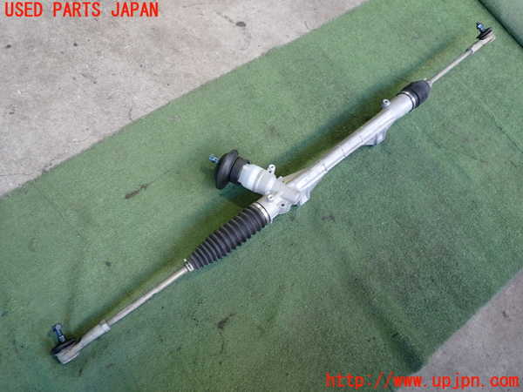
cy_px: 196
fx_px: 453
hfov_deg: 60.0
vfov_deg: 46.8
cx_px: 262
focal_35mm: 30
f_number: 2.3
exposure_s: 1/50
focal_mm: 5.4
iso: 200
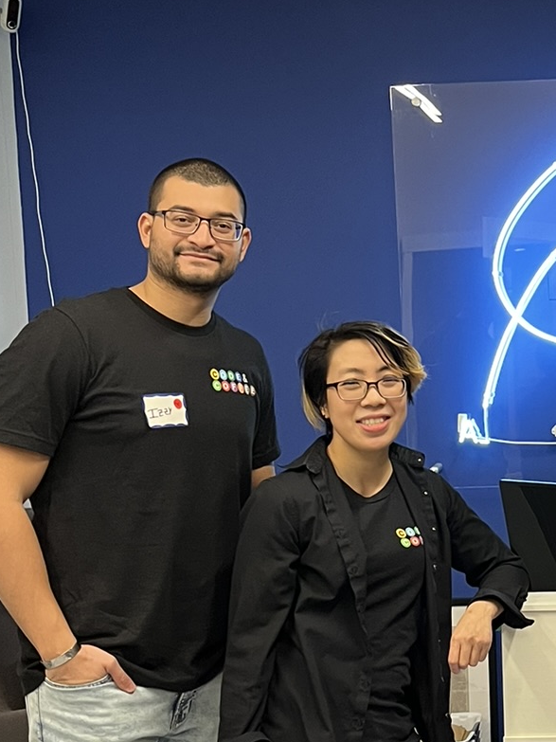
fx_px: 1457
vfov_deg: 28.5
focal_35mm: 68
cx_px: 670
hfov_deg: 20.2
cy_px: 407
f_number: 1.6
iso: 320
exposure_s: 1/60
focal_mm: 5.1
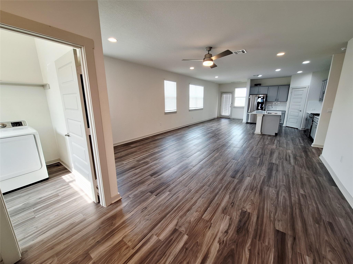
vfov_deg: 89.9
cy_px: 132
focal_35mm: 13
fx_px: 133
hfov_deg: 106.2
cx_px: 176
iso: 80
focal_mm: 1.74
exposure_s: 1/40
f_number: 2.2
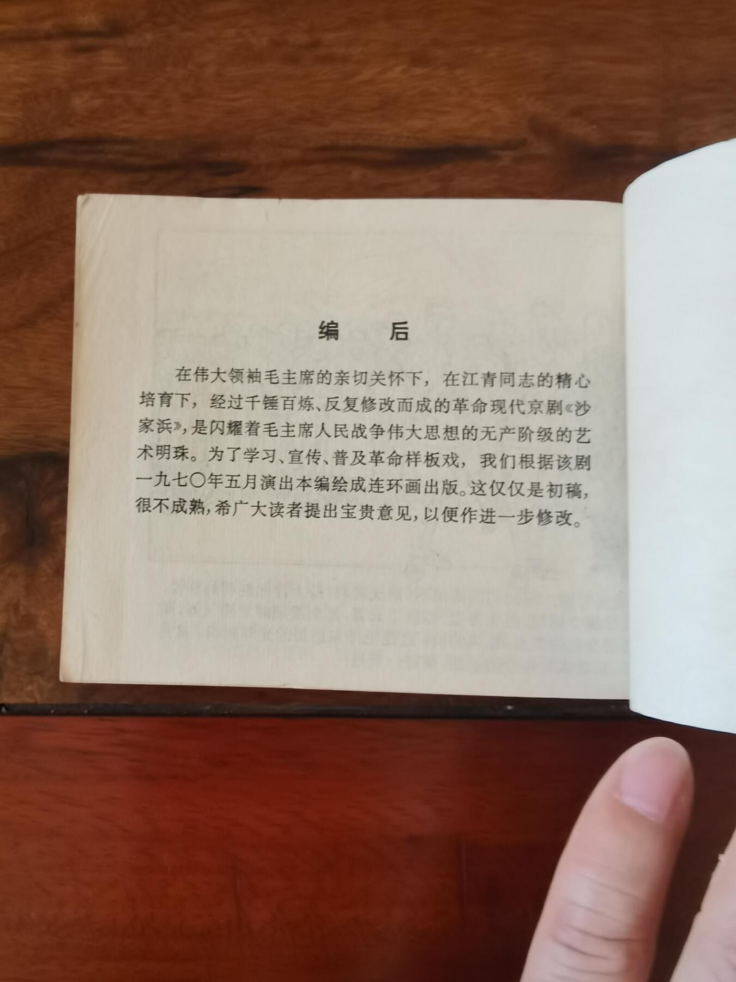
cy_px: 491
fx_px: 765
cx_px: 368
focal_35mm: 27
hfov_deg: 51.4
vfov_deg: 65.3
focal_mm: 2.26
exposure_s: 1/25
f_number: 2.2
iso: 500
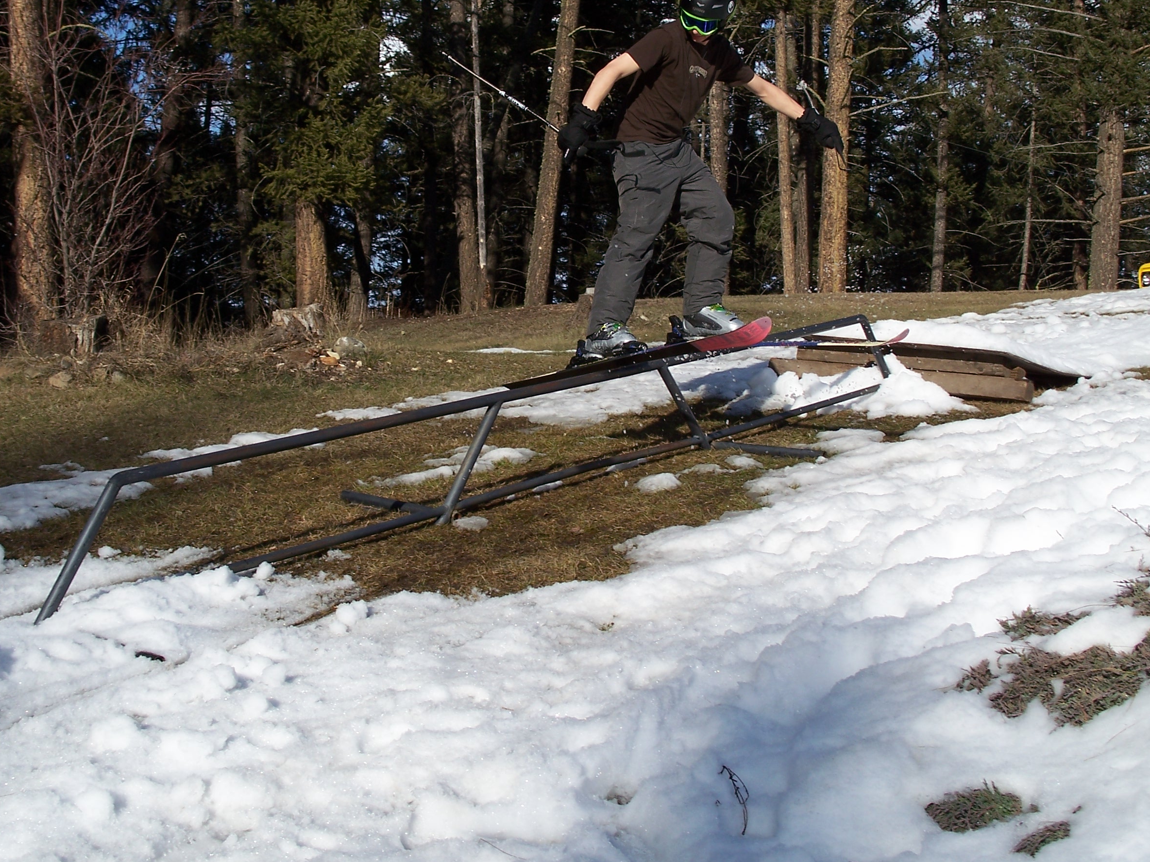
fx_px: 1694
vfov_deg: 28.4
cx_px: 499
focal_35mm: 51
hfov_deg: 37.4
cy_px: 293
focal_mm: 7.8
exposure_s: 1/800
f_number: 4
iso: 64
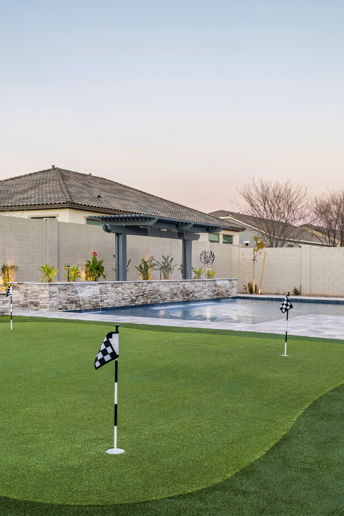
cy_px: 258
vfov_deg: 53.1
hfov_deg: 36.9
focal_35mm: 36
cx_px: 172
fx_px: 516
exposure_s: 1/2.5
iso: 50
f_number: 13
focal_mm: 24
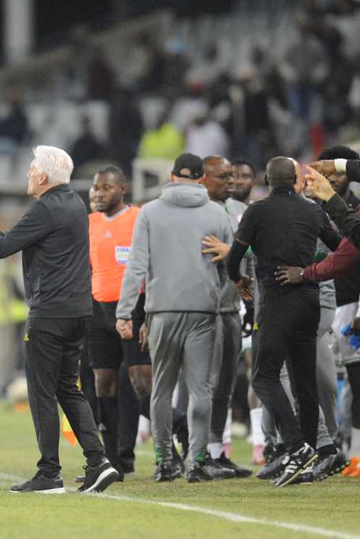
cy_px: 269
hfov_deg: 2.3
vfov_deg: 3.4
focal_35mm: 602
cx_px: 63
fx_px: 9029
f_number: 2.8
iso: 6400
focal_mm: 400
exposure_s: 1/1250
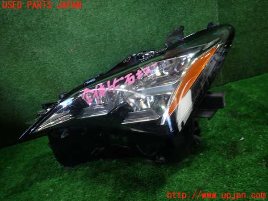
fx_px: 194
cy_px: 100
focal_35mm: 25
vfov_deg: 54.9
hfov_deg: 69.4
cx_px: 134
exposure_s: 1/60
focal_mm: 4.5
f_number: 2
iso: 160
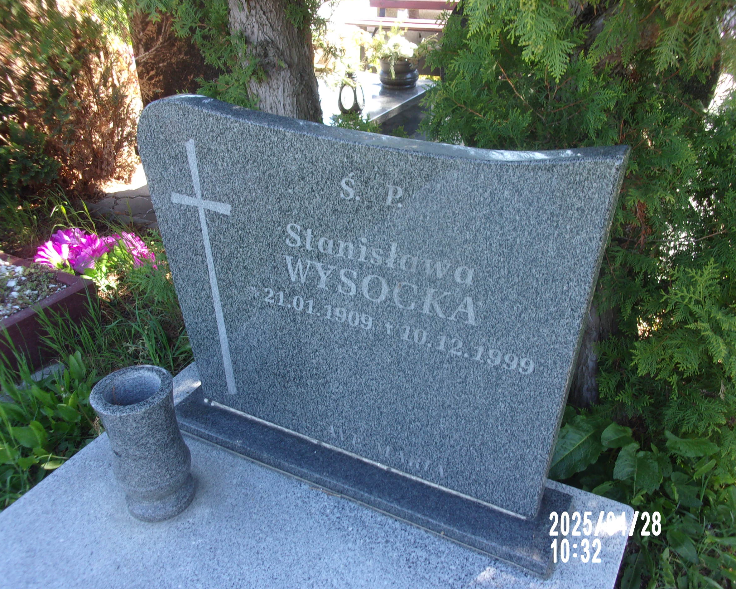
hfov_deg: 58.8
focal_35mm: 30
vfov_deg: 48.5
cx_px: 375
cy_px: 301
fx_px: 654
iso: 80
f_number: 3.9
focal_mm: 5.1
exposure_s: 1/45
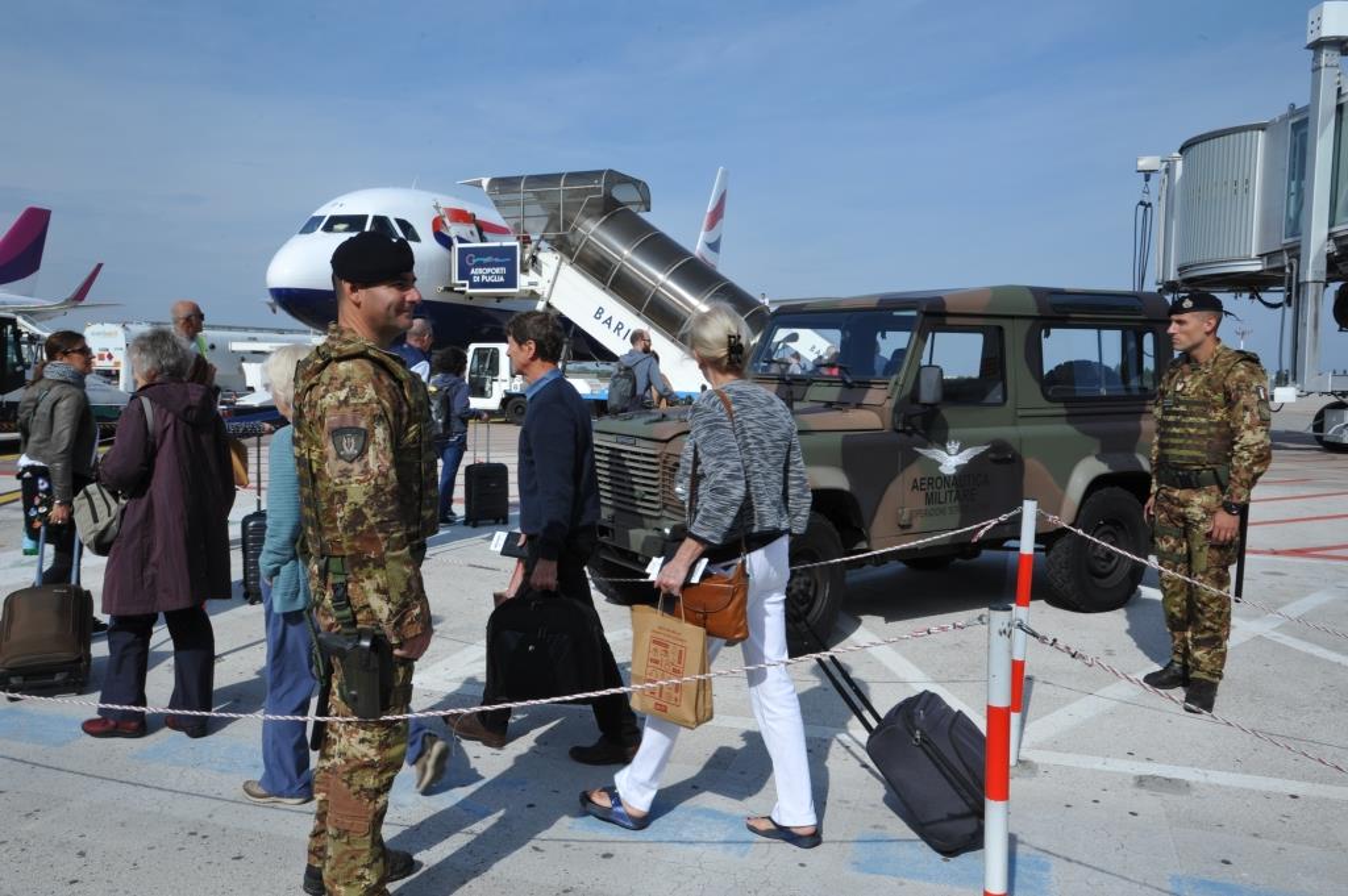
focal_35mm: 30
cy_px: 448
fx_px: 1122
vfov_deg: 43.5
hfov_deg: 62.0
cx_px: 674
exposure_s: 1/160
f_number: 18
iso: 250
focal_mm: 30
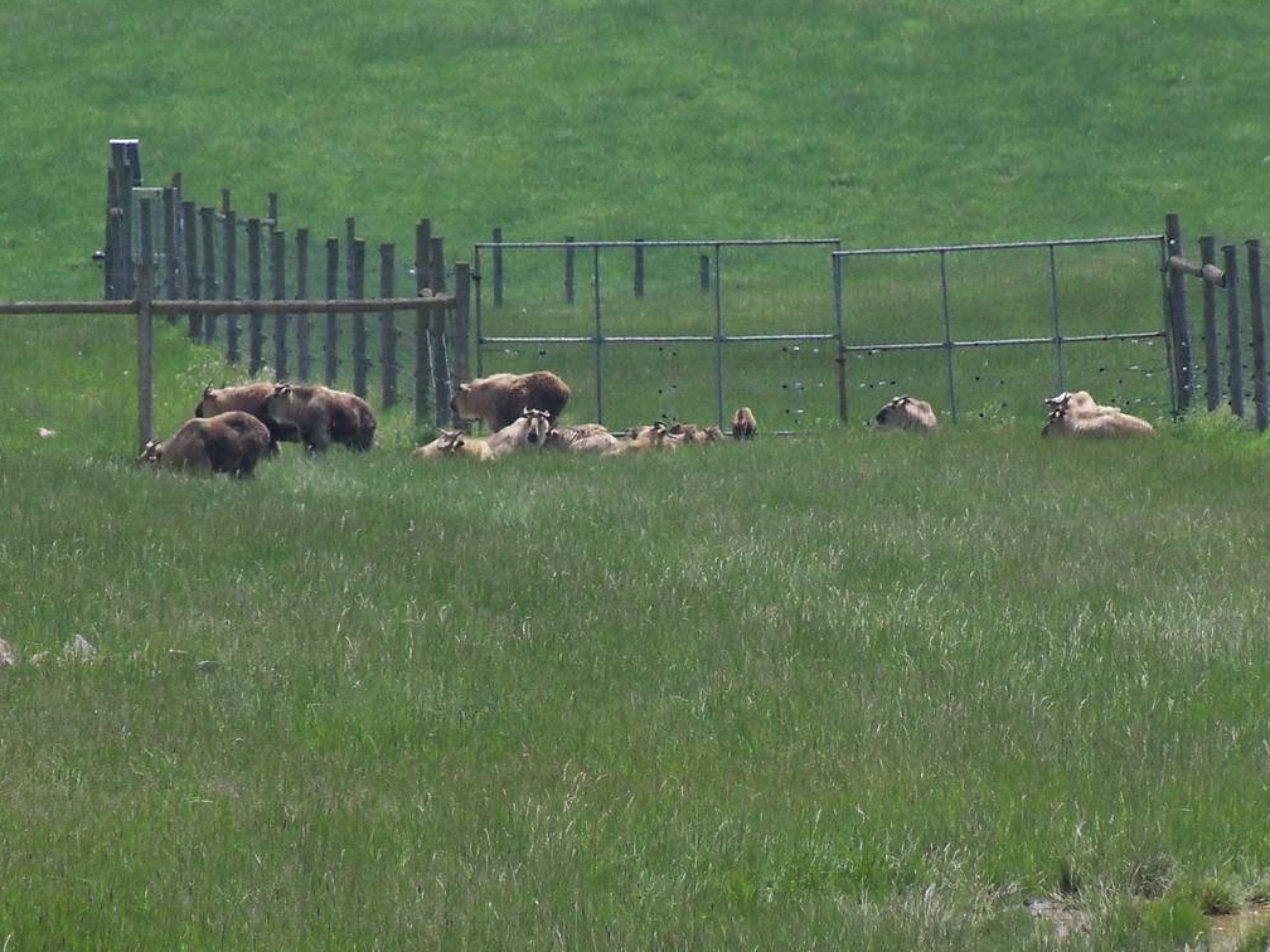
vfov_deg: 3.3
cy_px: 489
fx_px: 16656
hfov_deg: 4.4
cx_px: 658
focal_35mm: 454
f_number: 4.5
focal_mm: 50.6
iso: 200
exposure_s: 1/1600
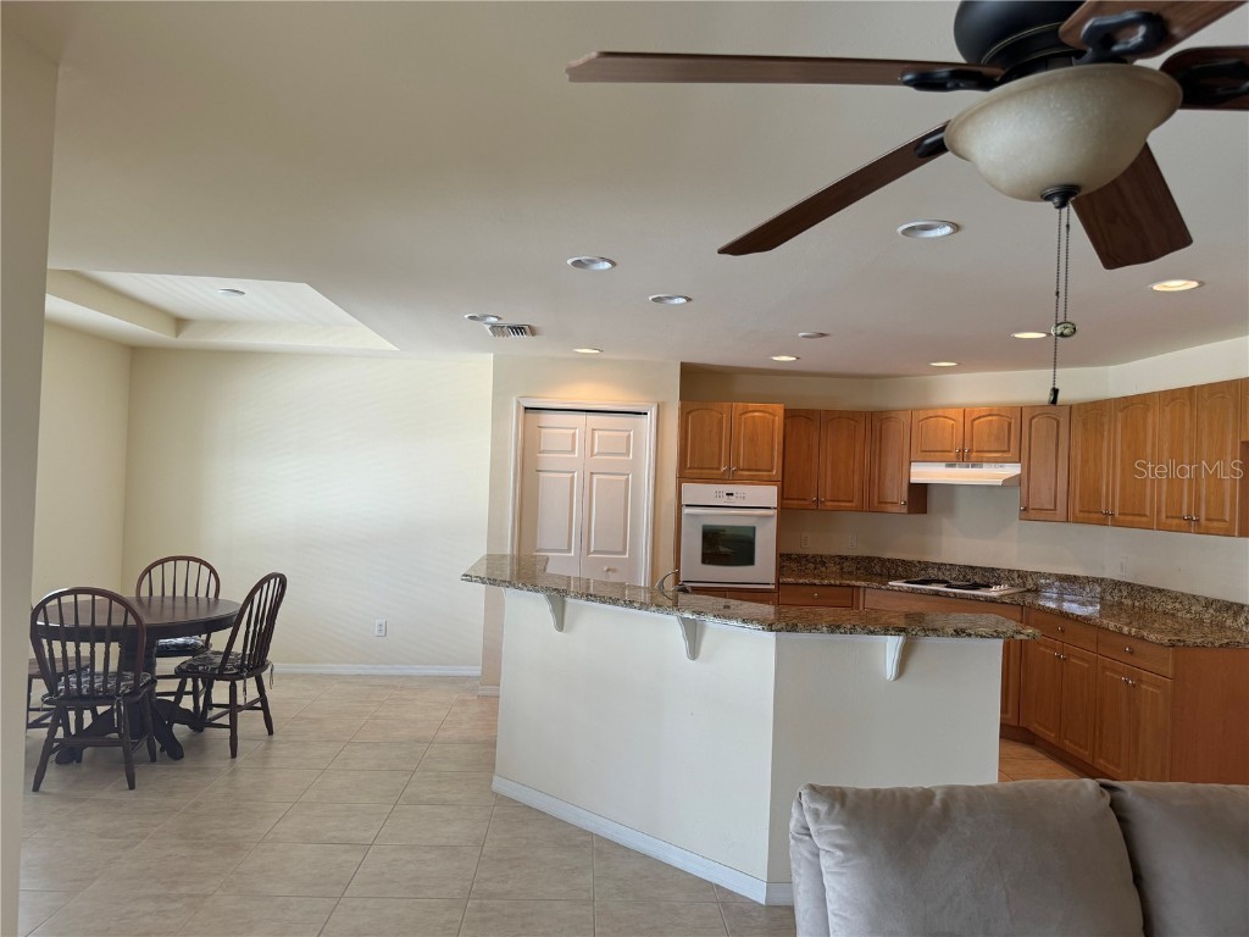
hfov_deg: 71.6
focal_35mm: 24
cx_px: 624
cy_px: 468
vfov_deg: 56.8
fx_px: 866
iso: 125
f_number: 1.78
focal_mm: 6.76
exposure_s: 1/120
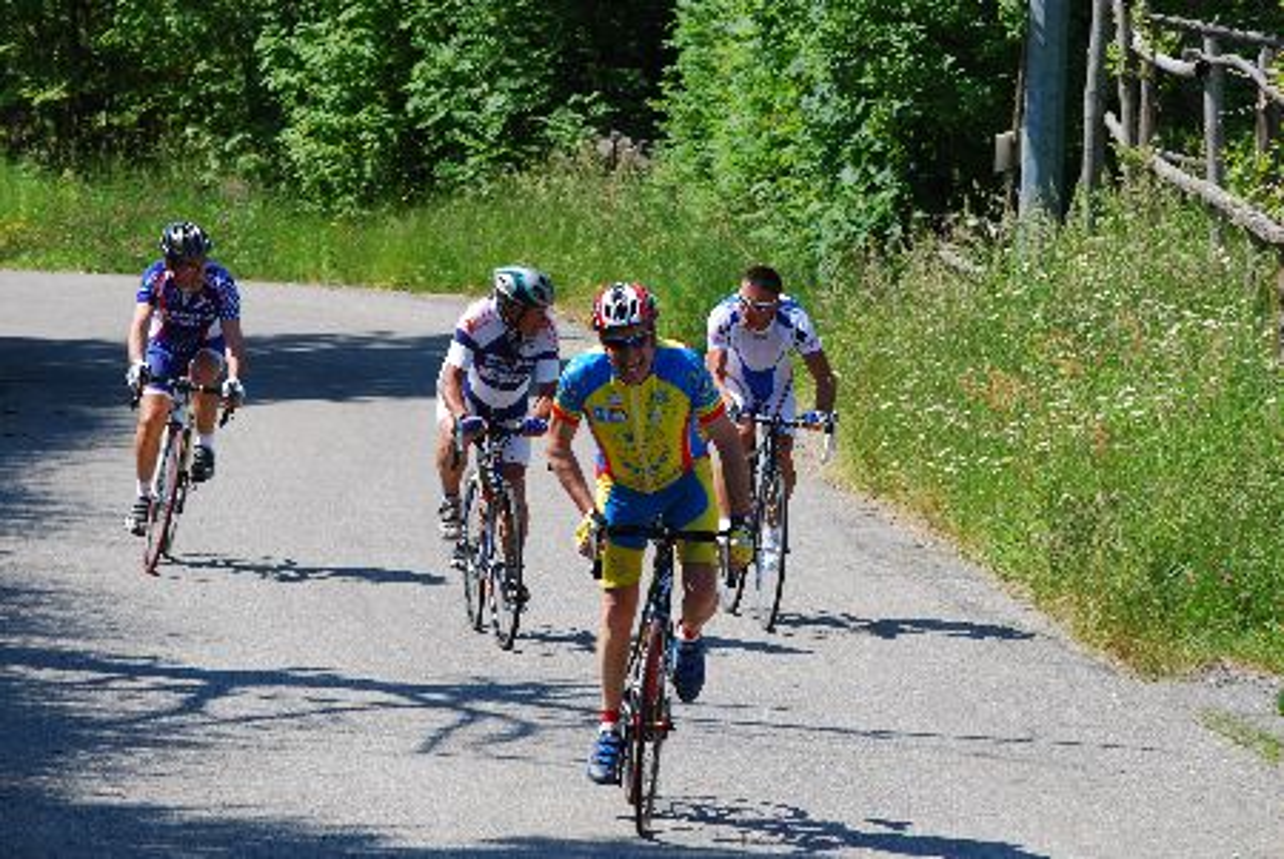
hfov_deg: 10.1
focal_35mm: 202
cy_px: 430
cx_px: 642
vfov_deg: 6.8
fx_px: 7229
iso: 100
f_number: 9
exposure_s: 1/125
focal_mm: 135
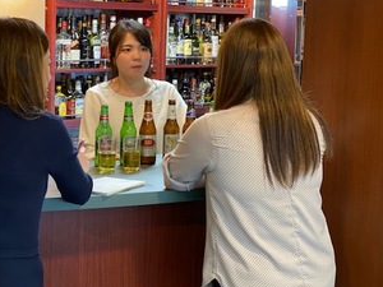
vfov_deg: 18.9
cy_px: 111
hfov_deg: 24.9
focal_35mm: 78
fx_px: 863
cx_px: 140
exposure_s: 1/33
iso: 200
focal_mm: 6
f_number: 2
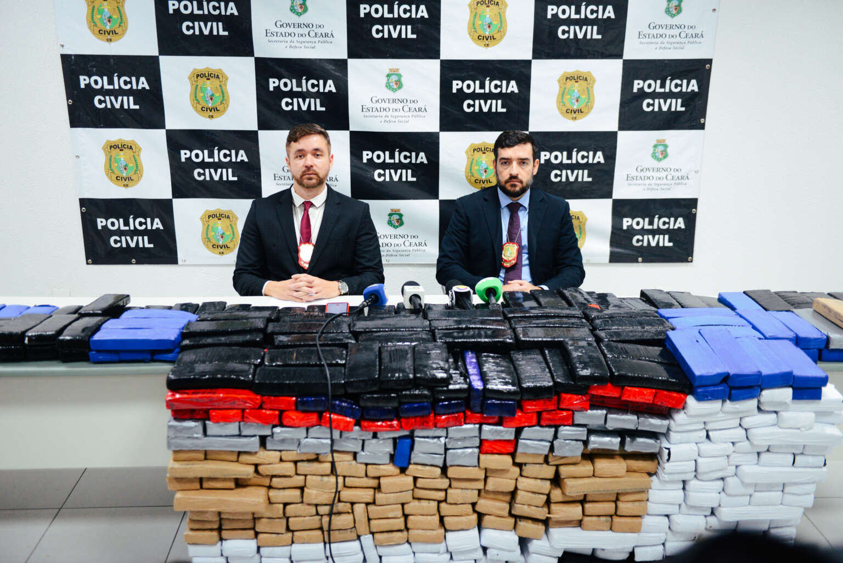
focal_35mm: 36
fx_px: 843
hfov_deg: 53.1
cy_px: 282
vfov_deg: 36.9
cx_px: 422
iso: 2000
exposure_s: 1/250
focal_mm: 36
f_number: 2.8
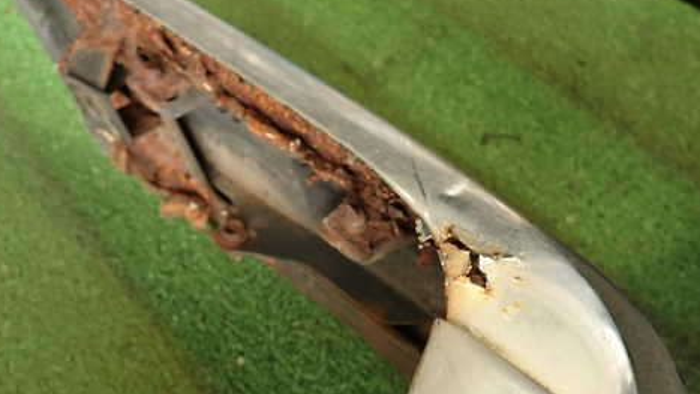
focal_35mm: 35
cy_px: 231
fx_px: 650
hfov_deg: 56.6
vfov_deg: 33.7
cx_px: 358
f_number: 2
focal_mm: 4.5
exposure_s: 1/40
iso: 200
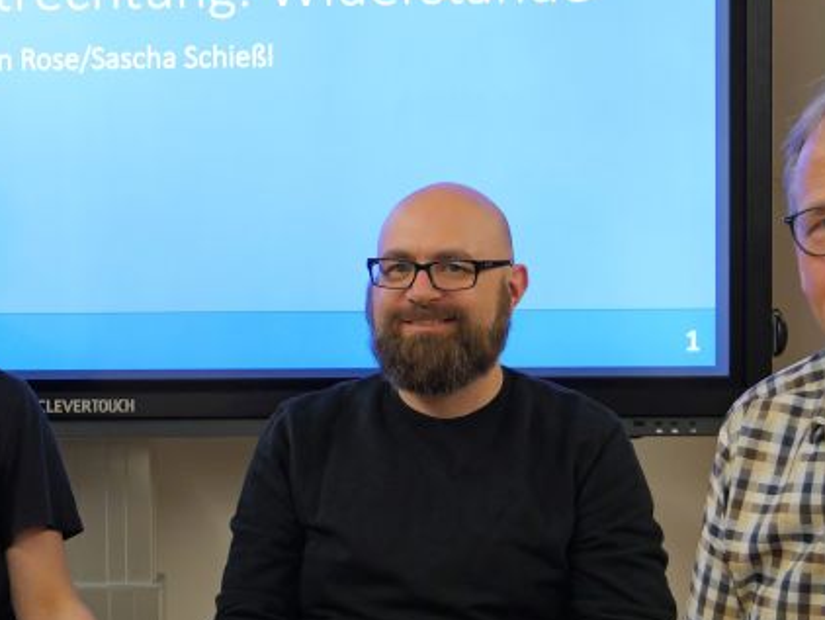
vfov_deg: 13.6
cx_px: 109
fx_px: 2599
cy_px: 365
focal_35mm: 109
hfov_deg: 17.8
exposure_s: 1/60
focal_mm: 23
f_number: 3.4
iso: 800
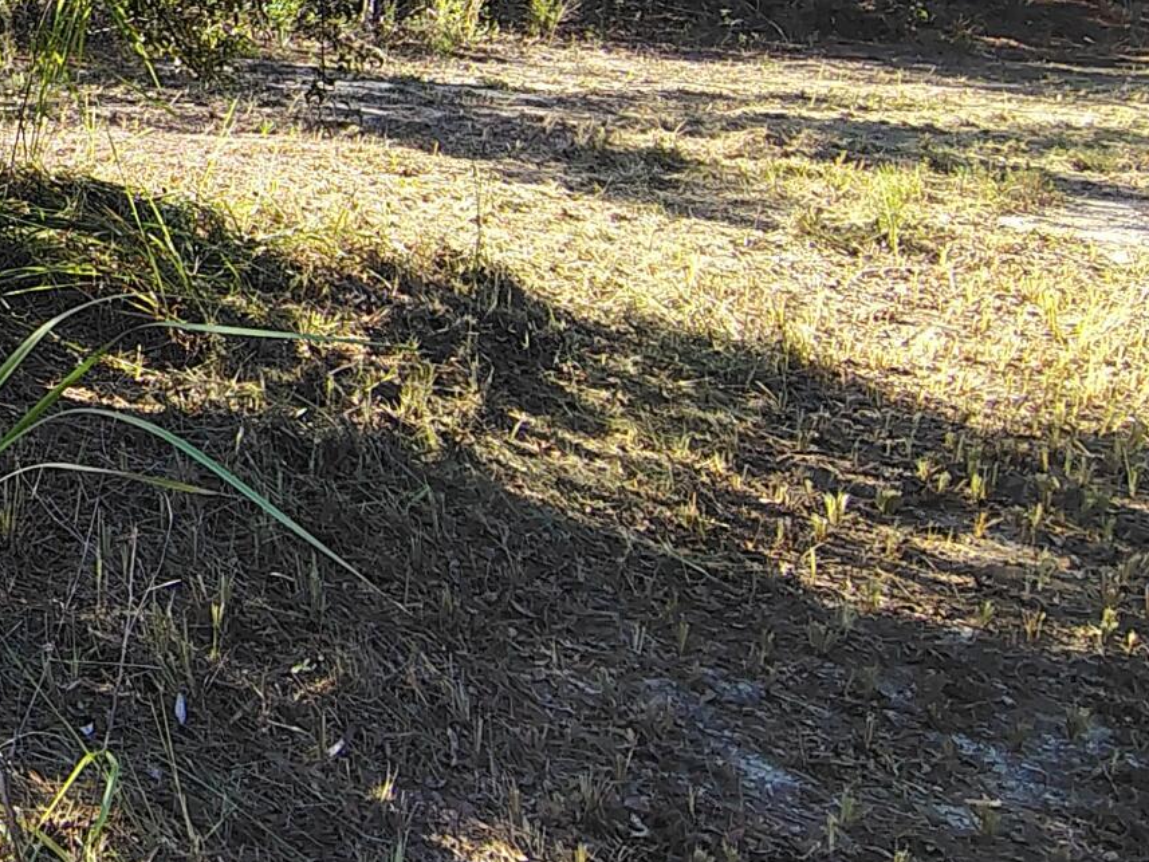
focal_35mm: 56
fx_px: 1859
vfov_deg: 25.1
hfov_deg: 26.9
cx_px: -463
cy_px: 48
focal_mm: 2.13
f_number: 2.2
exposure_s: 1/195
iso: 100
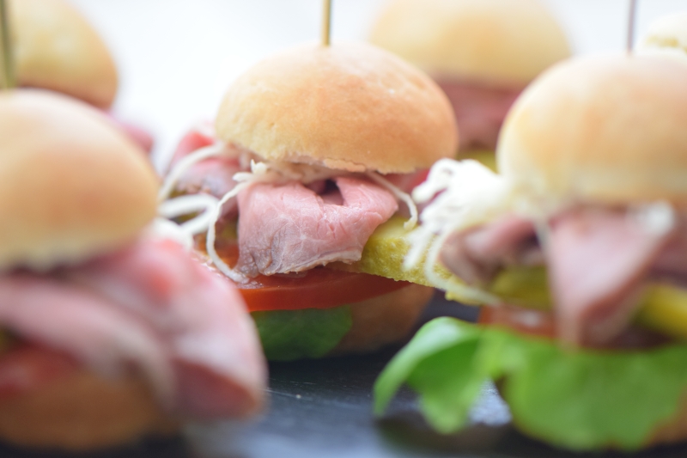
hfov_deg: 13.0
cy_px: 229
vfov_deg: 8.7
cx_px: 344
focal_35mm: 158
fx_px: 3005
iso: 800
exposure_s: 1/125
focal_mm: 105
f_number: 4
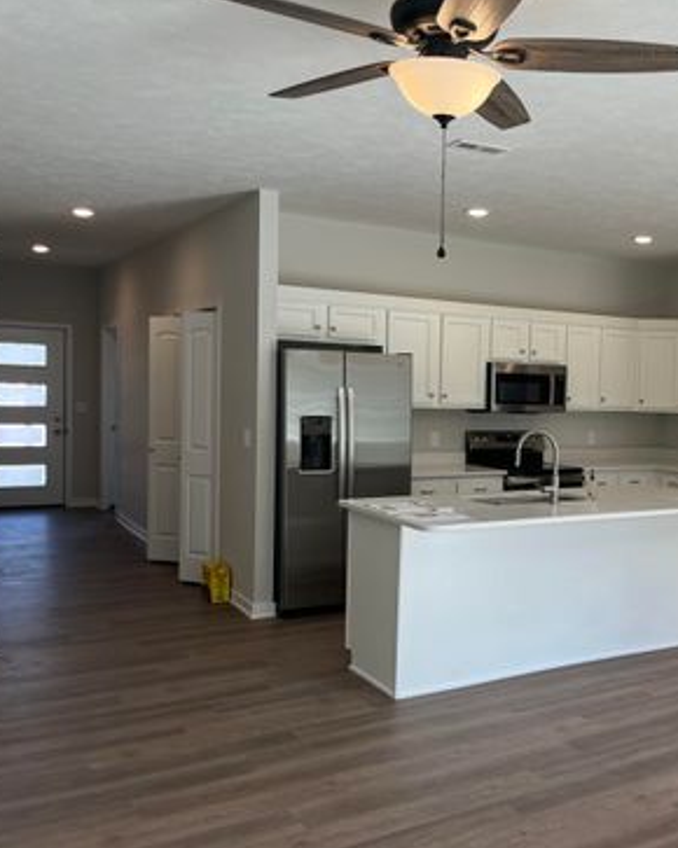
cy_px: 426
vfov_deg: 51.6
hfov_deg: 40.6
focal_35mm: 35
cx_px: 531
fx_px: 879
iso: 40
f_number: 1.6
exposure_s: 1/163
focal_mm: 5.1
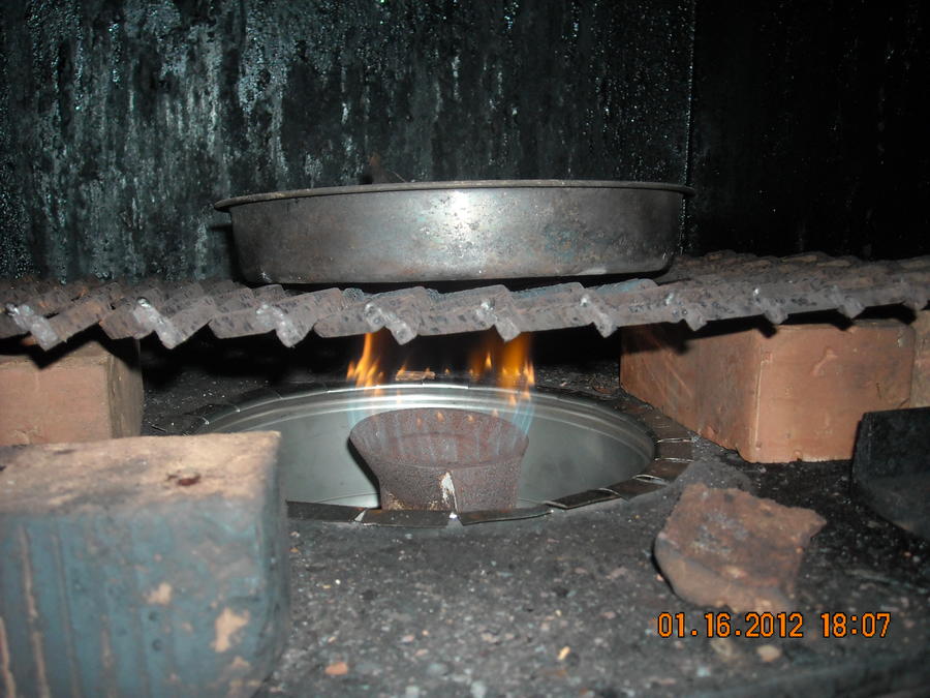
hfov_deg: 52.6
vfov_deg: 40.7
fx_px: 940
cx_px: 465
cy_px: 349
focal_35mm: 35
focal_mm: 5.7
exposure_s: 1/60
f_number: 2.8
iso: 200
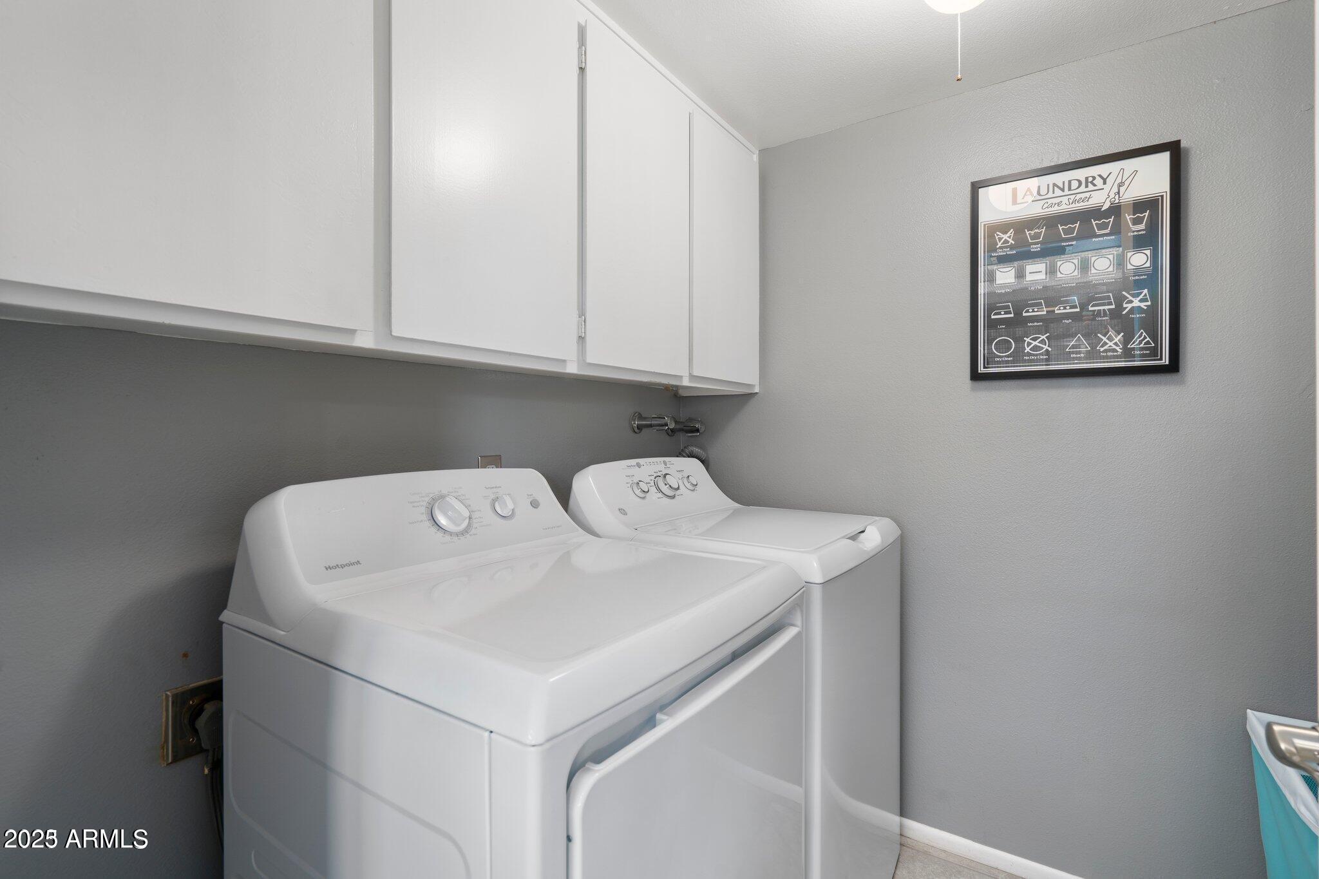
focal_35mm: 16
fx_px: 586
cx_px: 660
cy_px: 440
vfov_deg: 73.7
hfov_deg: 96.7
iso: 400
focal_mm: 16
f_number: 8
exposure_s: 1.3
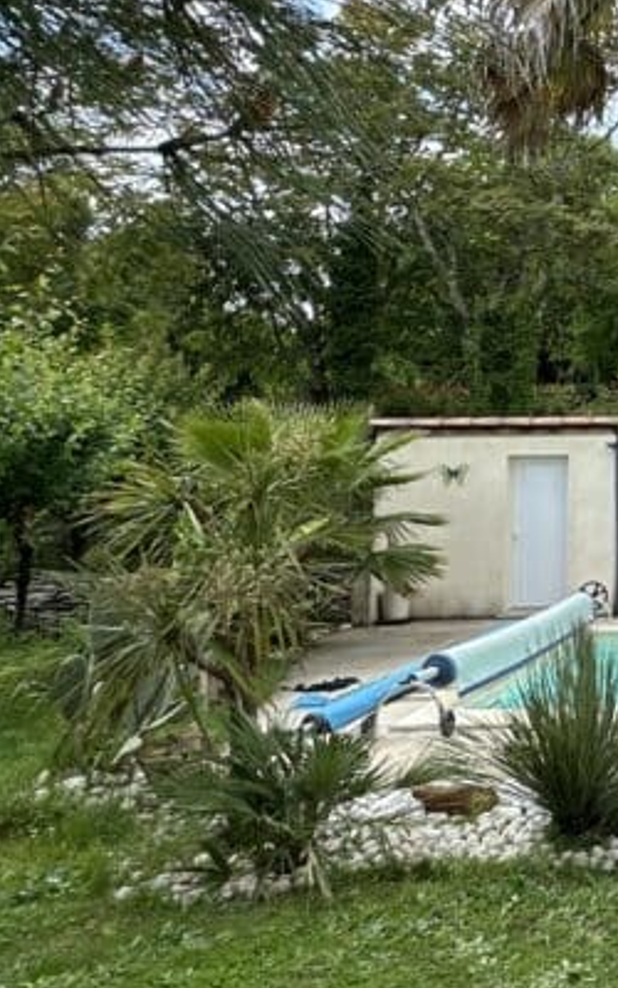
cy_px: 403
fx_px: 1024
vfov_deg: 51.3
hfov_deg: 25.0
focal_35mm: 38
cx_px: 944
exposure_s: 1/882
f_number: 2.2
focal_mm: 2.22
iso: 40
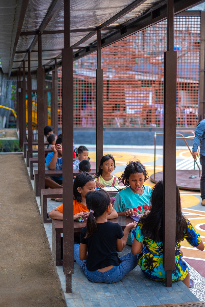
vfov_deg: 37.5
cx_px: 102
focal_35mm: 53
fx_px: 453
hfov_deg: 25.5
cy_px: 154
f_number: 1.4
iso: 100
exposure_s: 1/320
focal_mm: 35
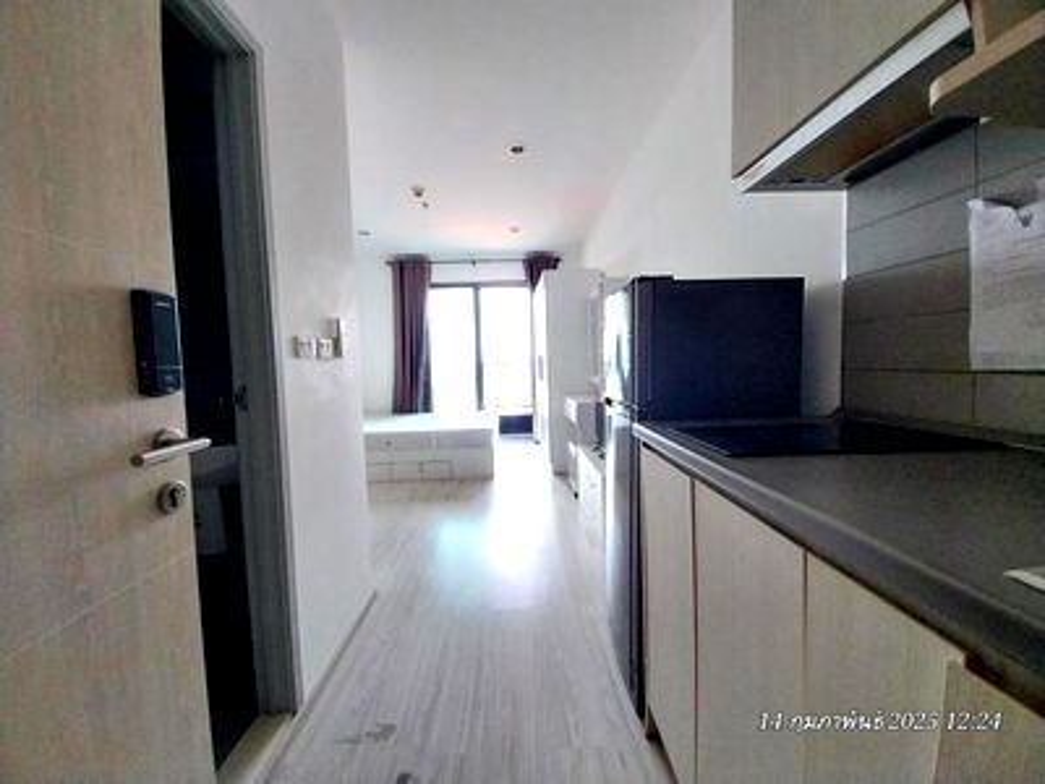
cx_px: 522
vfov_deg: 89.9
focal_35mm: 13
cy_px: 392
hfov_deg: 106.2
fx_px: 392
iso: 125
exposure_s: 1/50
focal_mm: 1.3
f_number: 2.2
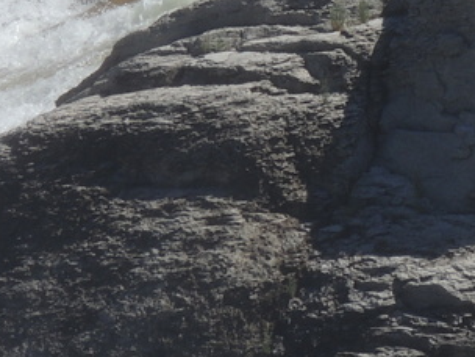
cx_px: 458
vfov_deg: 1.2
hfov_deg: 1.6
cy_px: -254
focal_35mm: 1265
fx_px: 17358
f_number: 4.8
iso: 100
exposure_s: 1/800
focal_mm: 53.5
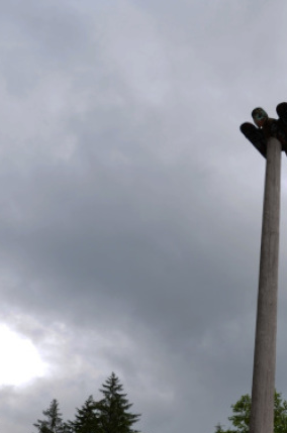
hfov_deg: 17.6
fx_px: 913
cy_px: 441
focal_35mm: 76
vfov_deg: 25.3
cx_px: 257
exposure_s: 1/250
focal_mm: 24
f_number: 8
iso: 100
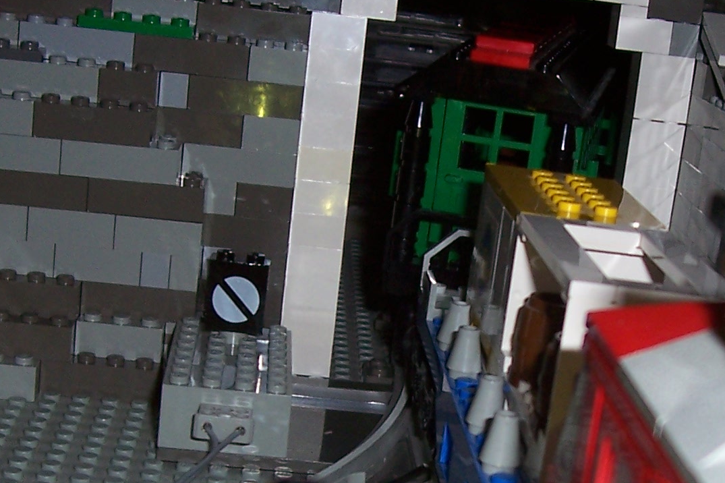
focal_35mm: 81
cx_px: 438
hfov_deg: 25.0
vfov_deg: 16.6
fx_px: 1631
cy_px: 437
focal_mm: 5.6
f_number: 2.7
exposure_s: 1/60
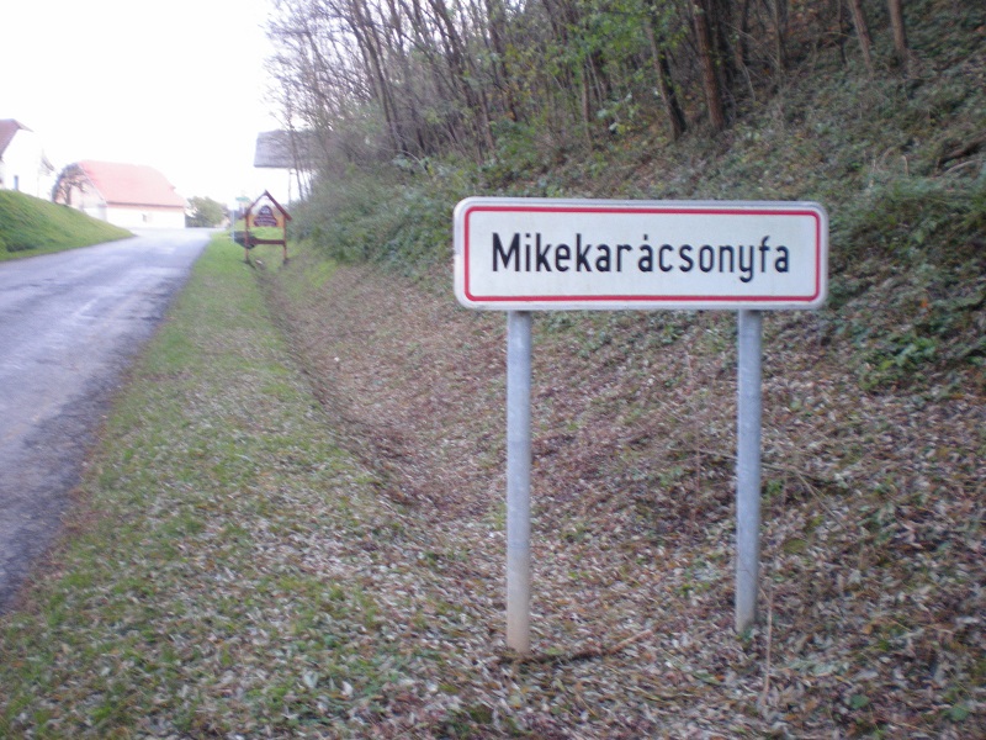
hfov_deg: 49.0
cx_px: 493
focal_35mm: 38
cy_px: 370
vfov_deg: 37.7
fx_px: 1082
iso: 115
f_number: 3.1
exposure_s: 1/15
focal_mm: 6.3
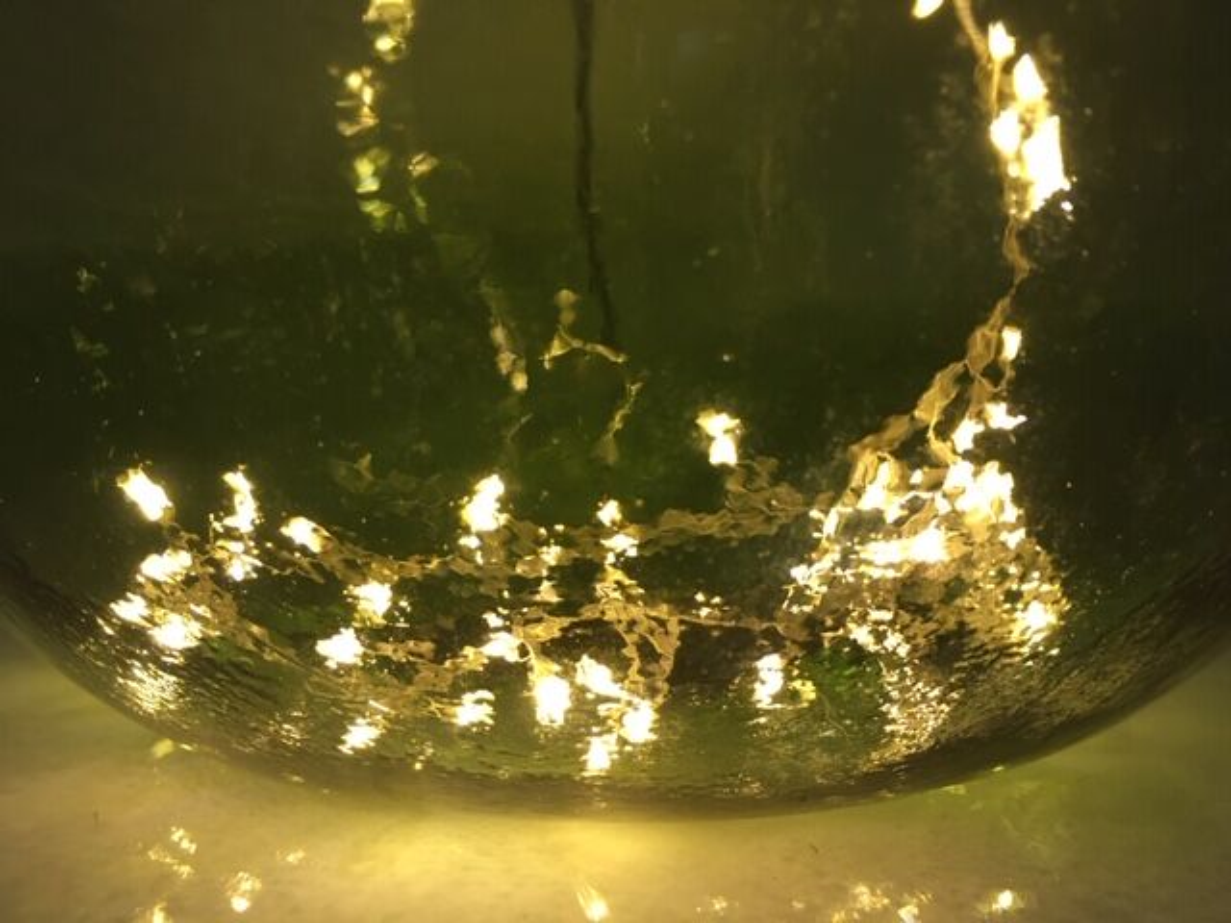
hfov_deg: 61.7
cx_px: 616
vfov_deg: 48.2
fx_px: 1031
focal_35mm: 29
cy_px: 462
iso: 64
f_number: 2.2
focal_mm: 4.15
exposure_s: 1/33
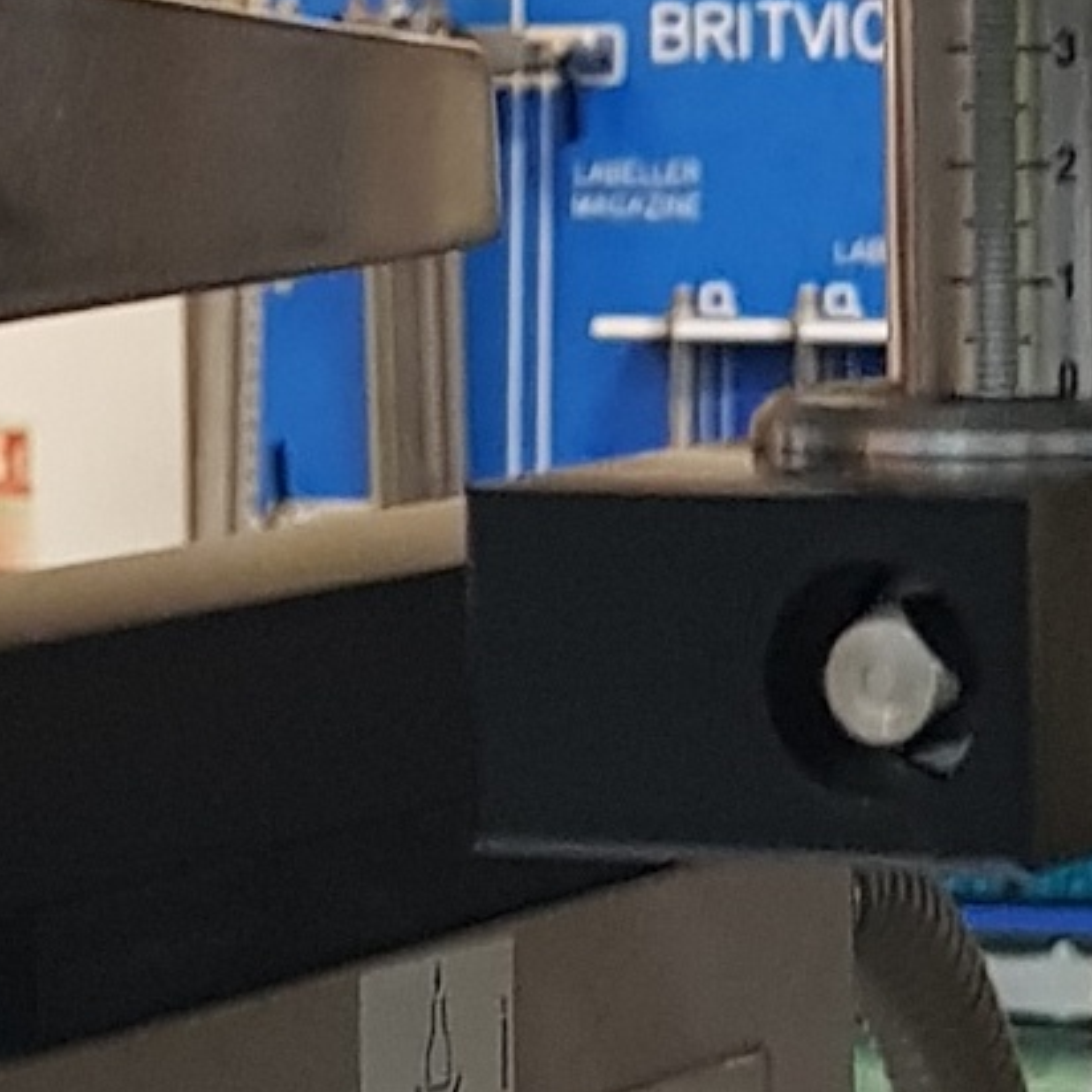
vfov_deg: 9.5
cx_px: 1039
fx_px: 6496
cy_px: -64
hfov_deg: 9.6
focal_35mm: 182
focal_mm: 4.3
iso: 200
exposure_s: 1/33
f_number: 1.7
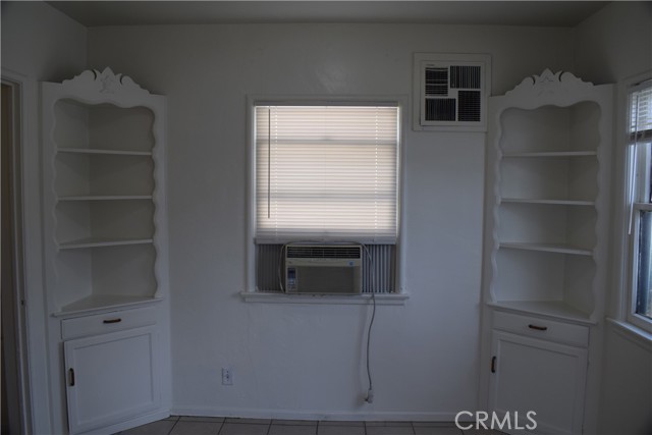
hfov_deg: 67.4
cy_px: 218
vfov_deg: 48.0
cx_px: 326
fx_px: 489
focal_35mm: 27
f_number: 6.3
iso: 400
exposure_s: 1/160
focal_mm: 18
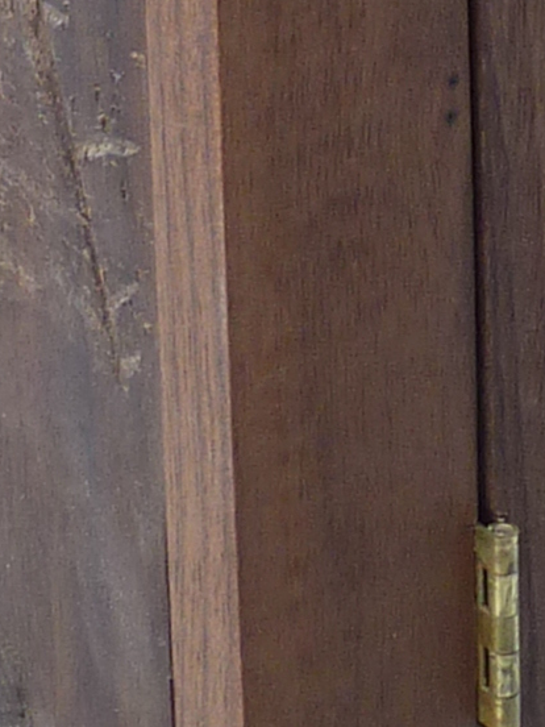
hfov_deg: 4.7
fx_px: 6655
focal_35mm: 317
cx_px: 457
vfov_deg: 6.0
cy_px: -861
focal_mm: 7.9
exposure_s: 1/60
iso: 80
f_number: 3.8
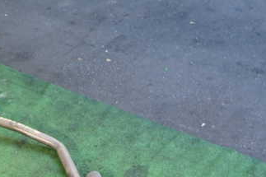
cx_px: 68
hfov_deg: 33.8
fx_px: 428
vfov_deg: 22.6
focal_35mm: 58
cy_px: 171
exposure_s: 1/60
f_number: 2.3
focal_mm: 5.4
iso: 200
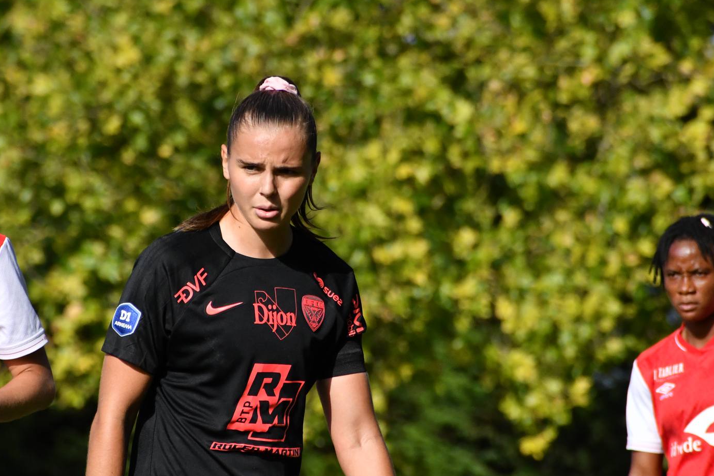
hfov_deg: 3.3
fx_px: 12415
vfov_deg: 2.2
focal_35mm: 626
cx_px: 244
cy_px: 260
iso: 1600
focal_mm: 300
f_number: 10
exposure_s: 1/6400
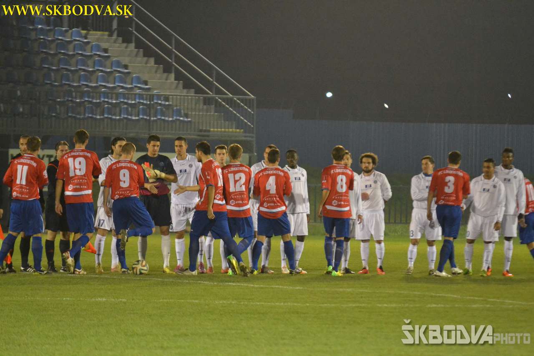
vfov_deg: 4.6
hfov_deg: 6.9
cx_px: 267
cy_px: 178
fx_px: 4449
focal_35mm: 300
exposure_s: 1/320
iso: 3200
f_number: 2.8
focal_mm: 200
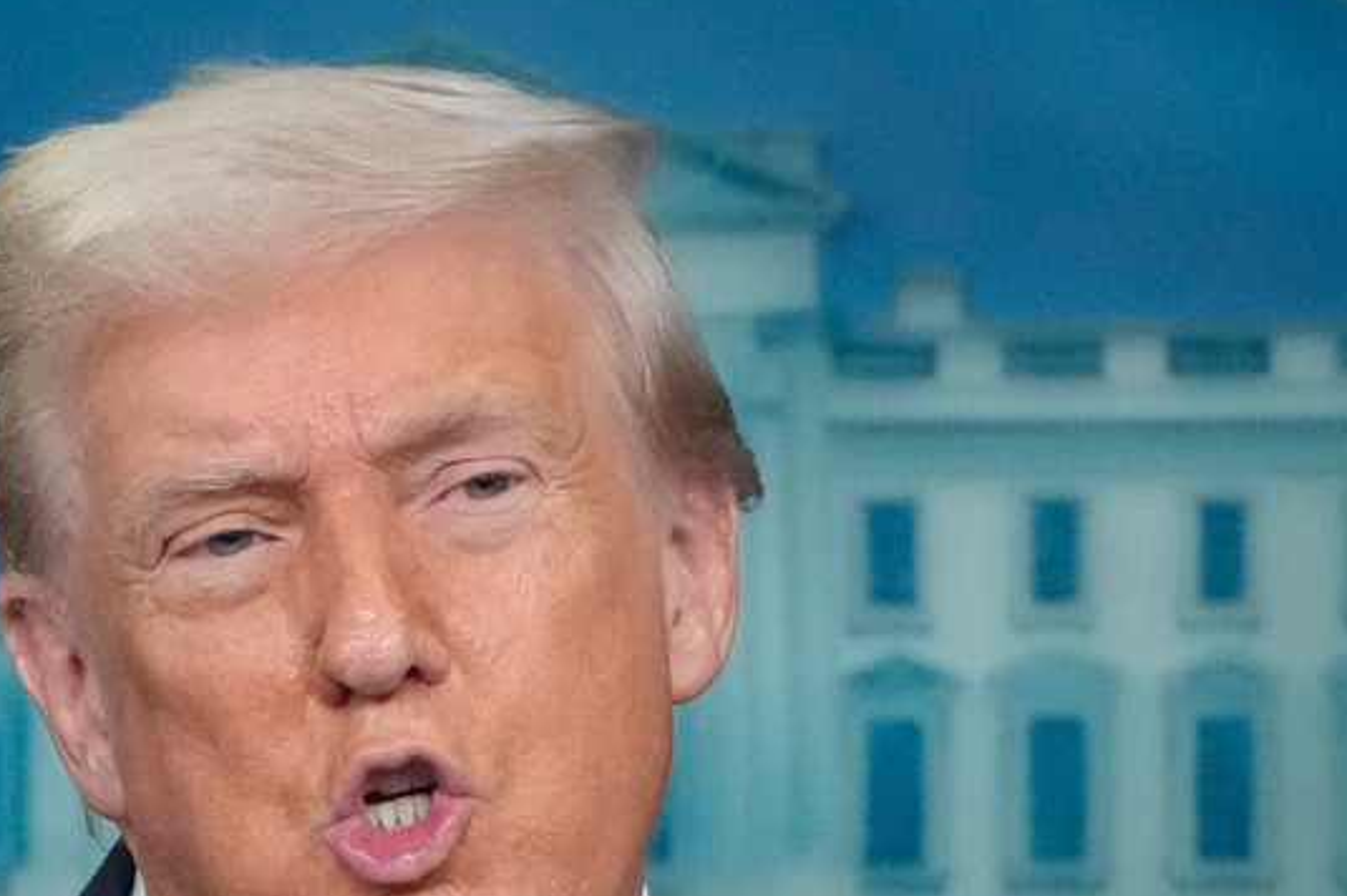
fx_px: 31335
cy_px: 1635
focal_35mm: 838
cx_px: 310
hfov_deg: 2.5
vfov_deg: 1.6
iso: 6400
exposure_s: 1/500
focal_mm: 175
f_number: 5.6
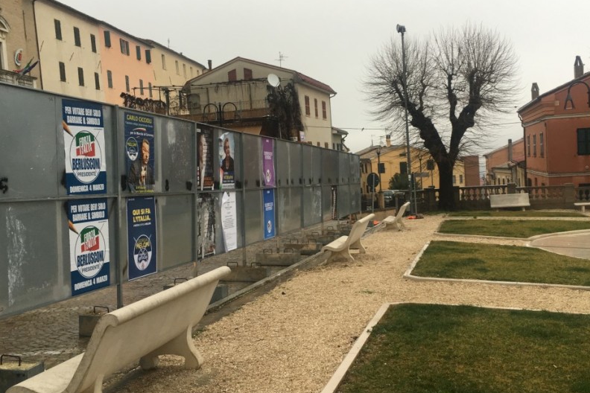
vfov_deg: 34.2
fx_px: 639
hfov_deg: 49.4
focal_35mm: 39
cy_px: 206
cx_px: 334
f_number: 2.2
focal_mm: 4.15
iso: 40
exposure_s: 1/100
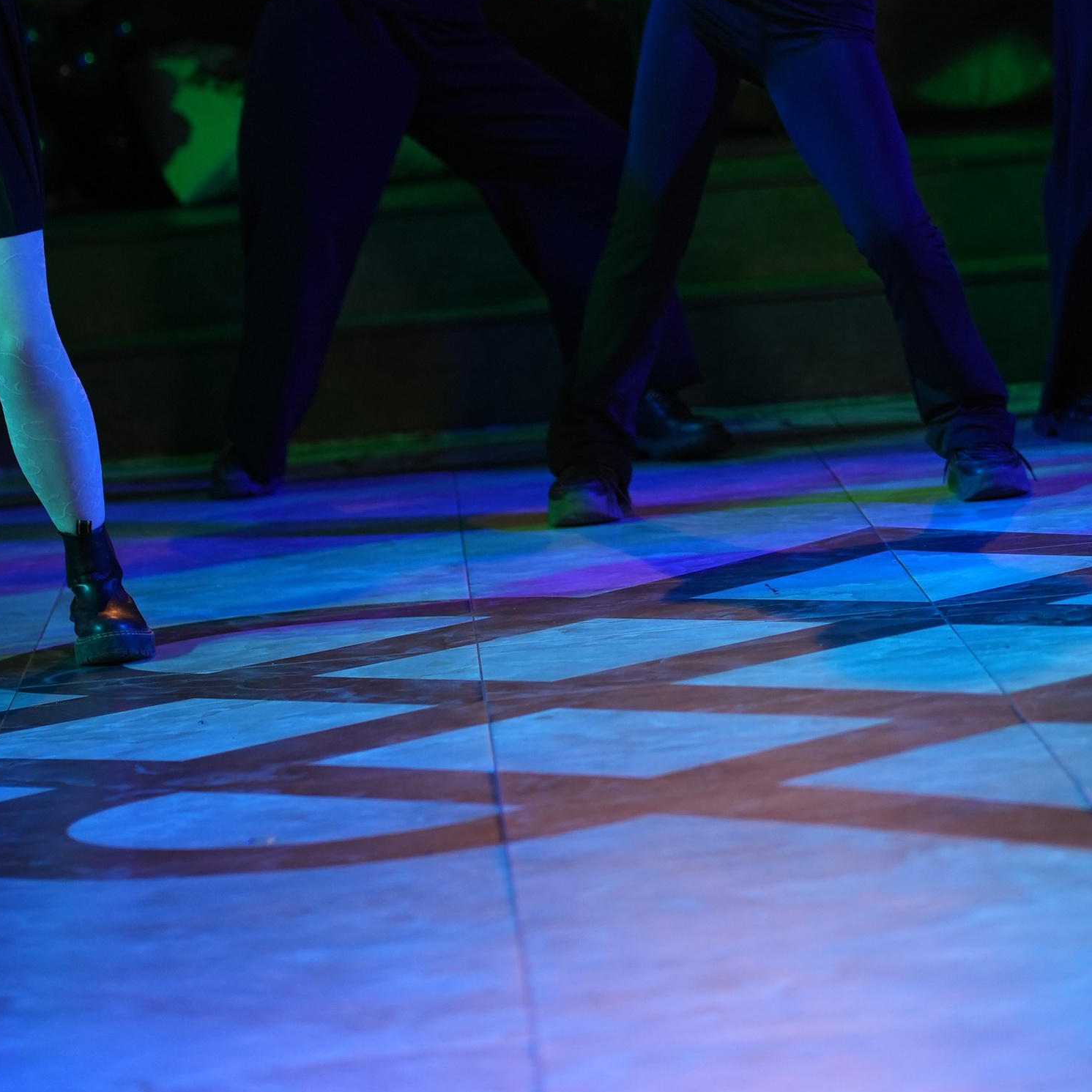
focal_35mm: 186
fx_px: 6638
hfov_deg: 9.4
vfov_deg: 9.3
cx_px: 835
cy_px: -221
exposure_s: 1/400
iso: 800
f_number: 2.2
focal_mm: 85
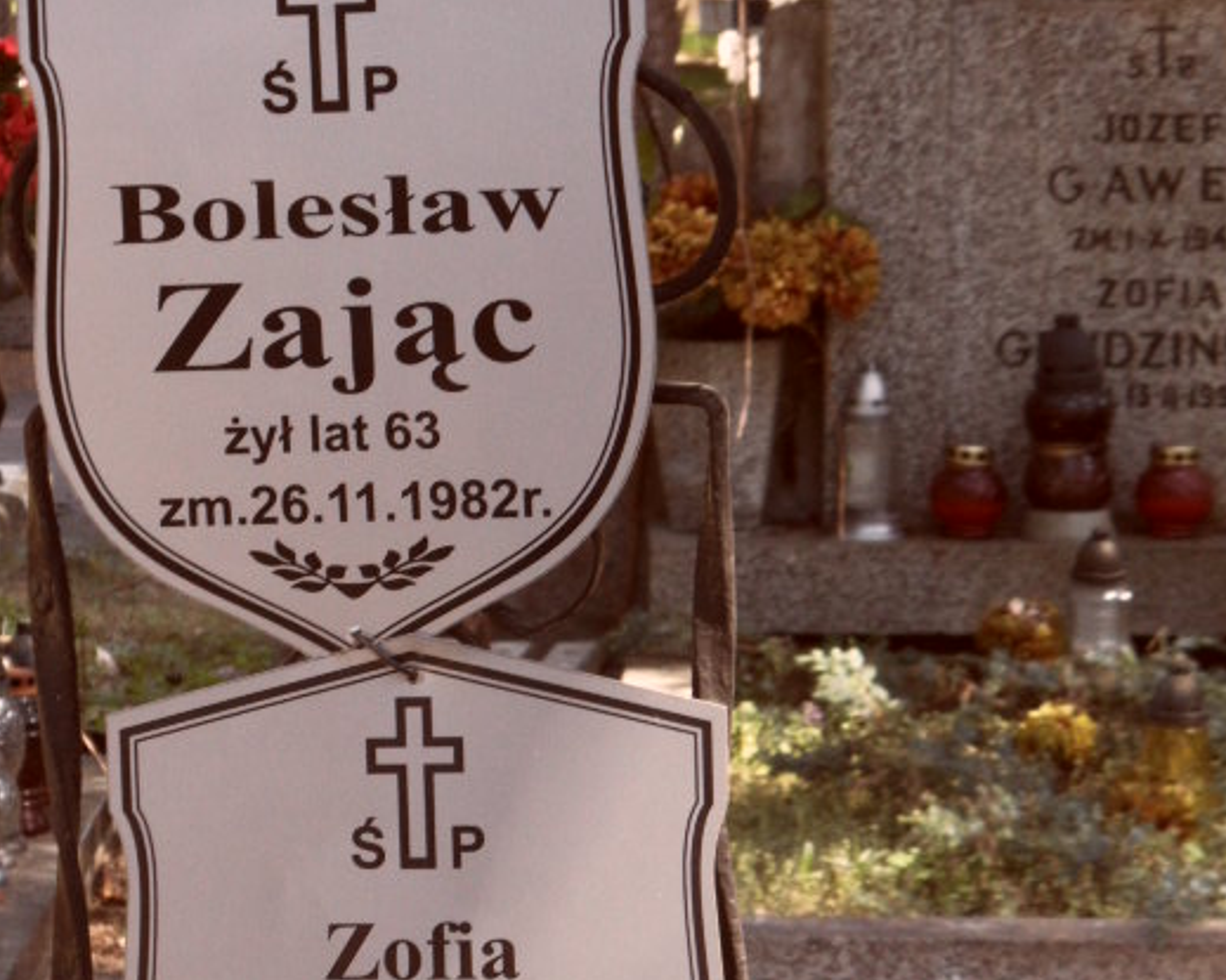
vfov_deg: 10.0
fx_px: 5587
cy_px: 635
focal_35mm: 154
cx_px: 321
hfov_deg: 12.5
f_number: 4.2
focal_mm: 13.2
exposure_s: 1/60
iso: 100
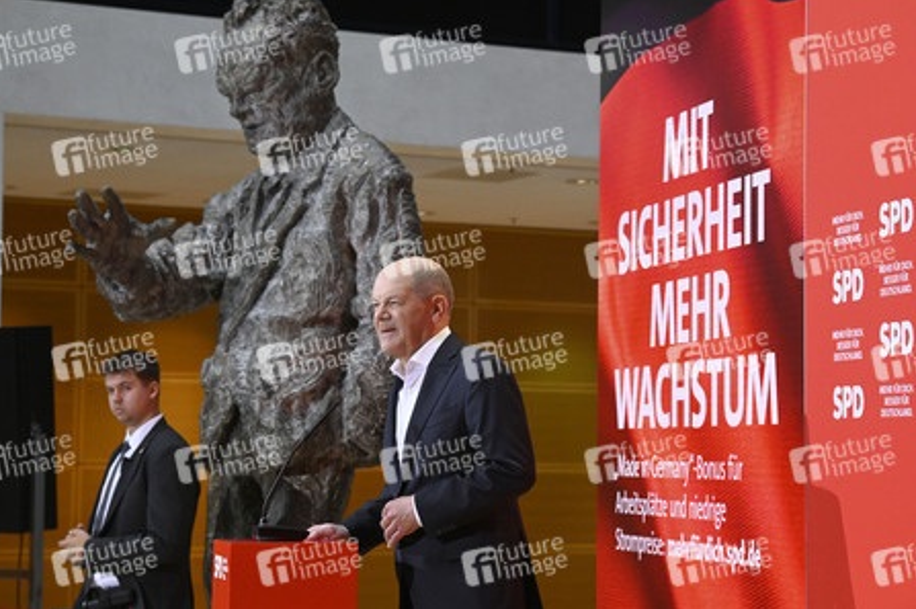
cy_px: 306
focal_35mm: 103
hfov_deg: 19.8
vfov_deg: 13.3
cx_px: 460
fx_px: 2618
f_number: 6.3
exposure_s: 1/640
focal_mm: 102
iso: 5000
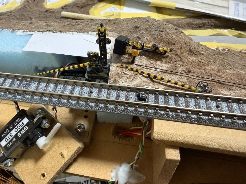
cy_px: 92
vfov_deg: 56.8
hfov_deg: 71.6
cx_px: 123
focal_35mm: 24
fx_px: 171
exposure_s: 1/60
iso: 500
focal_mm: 2.22
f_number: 2.2
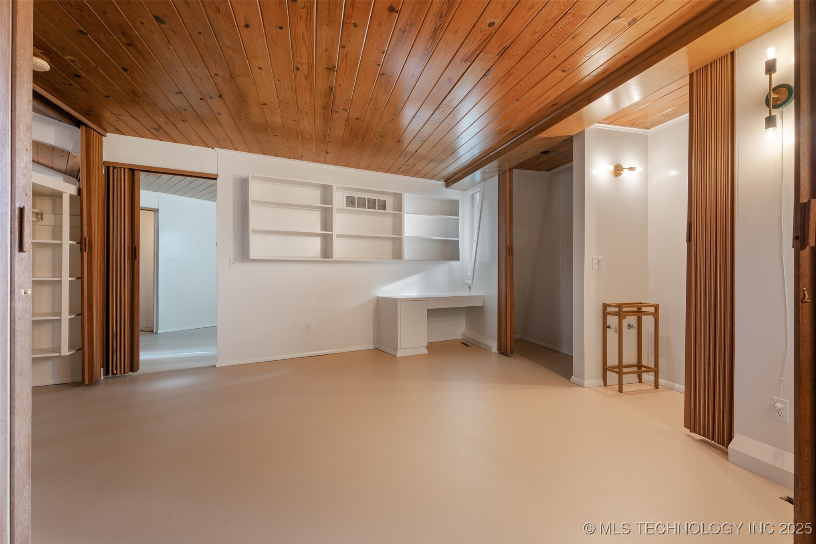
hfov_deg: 96.7
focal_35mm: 16
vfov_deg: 73.7
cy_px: 272
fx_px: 363
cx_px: 408
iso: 250
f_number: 9
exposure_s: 1/1.25
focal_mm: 16
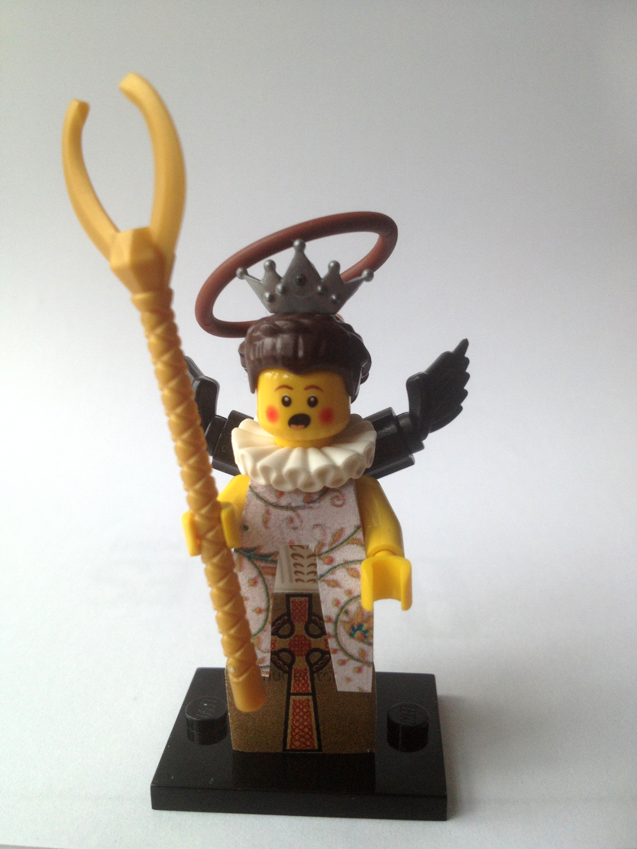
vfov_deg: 52.6
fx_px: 859
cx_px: 318
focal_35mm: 35
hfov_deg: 40.7
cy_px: 424
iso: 64
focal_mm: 4.28
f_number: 2.4
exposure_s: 1/120
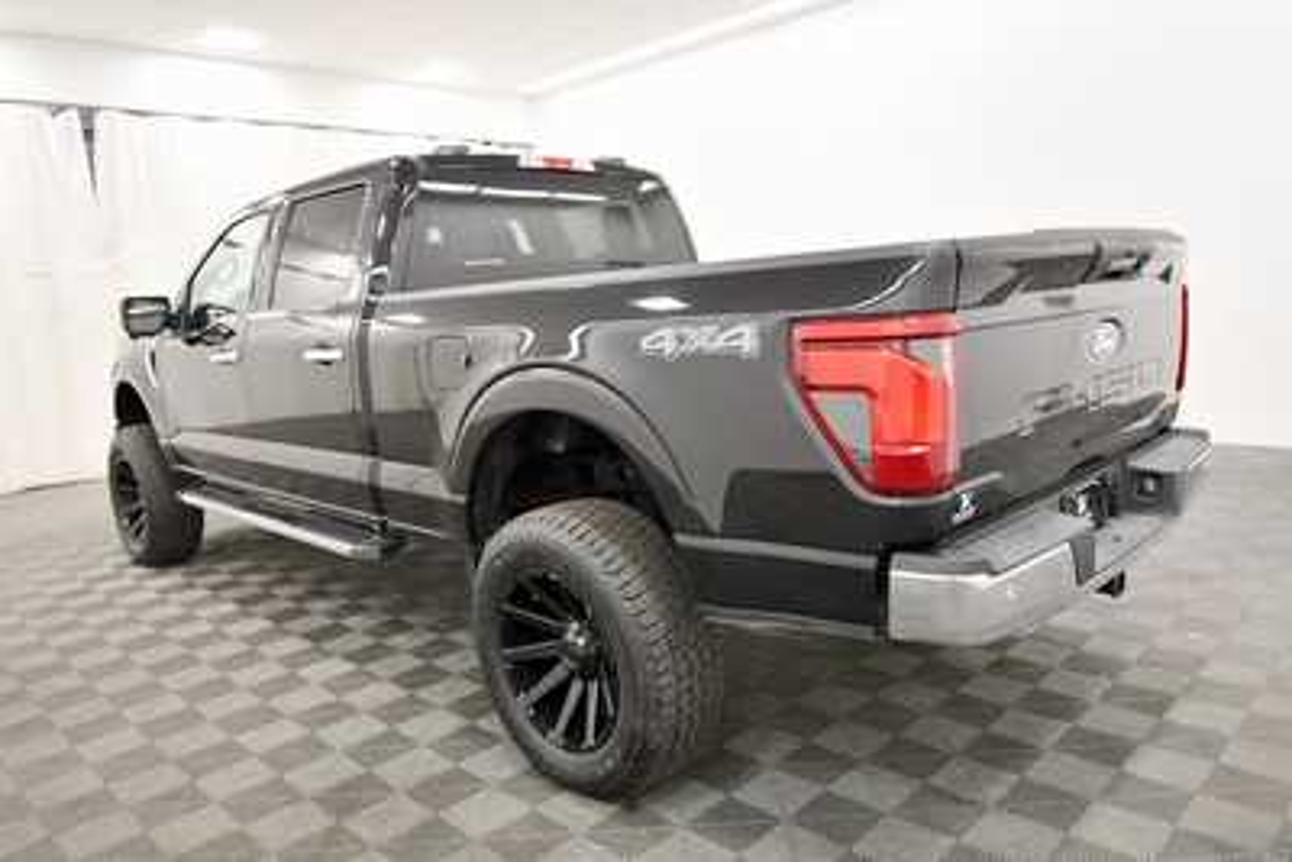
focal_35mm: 25
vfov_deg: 51.3
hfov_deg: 71.5
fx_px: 897
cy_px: 431
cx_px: 646
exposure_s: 1/125
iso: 1600
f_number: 5.3
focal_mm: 17
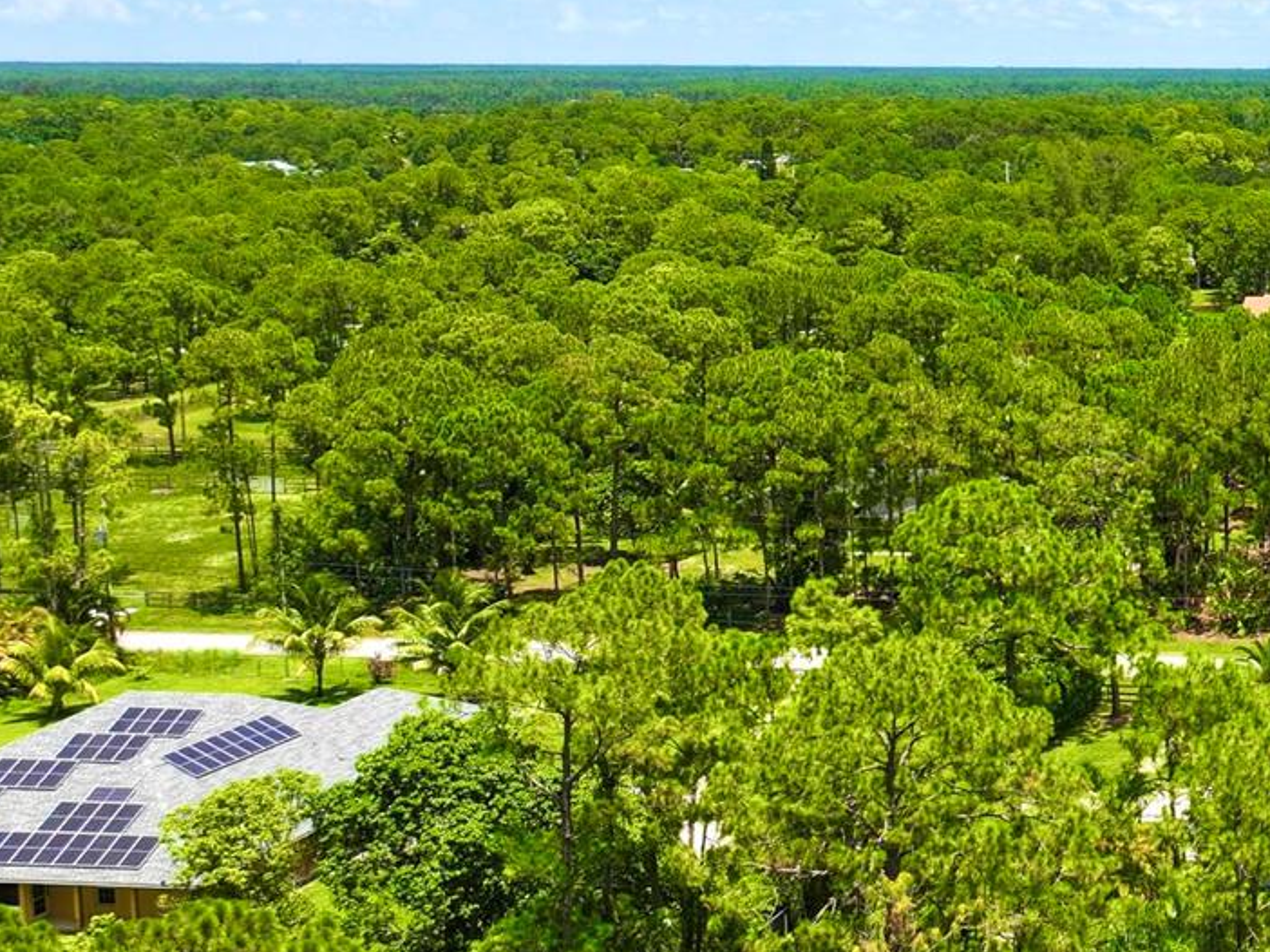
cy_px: 386
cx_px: 1578
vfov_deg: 21.0
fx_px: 2567
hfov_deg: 24.7
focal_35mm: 70
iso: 100
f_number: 2.8
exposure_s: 1/1600
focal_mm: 12.29
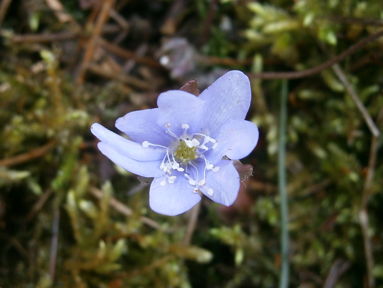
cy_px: 144
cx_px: 192
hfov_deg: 40.4
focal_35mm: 47
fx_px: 520
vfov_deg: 30.9
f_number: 3.4
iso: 250
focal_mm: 8.3
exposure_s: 1/200
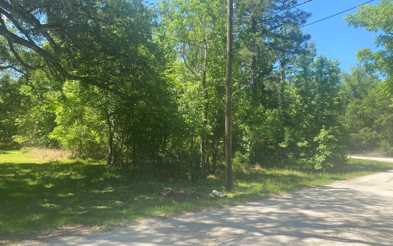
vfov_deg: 44.5
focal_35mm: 28
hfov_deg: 66.5
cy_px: 115
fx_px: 300
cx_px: 196
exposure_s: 1/822
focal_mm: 4.25
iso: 32
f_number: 1.8
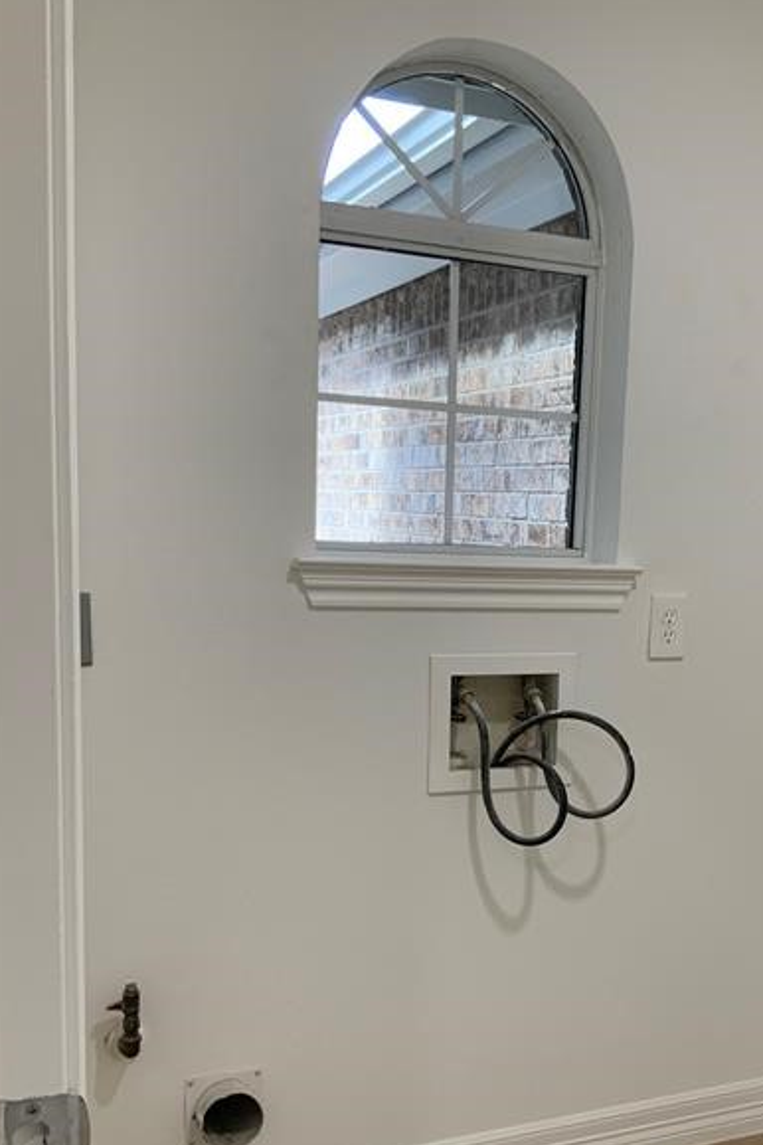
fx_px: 1272
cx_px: 555
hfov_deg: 32.9
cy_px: 716
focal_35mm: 40
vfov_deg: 48.0
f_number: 1.8
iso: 50
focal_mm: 3
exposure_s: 1/60
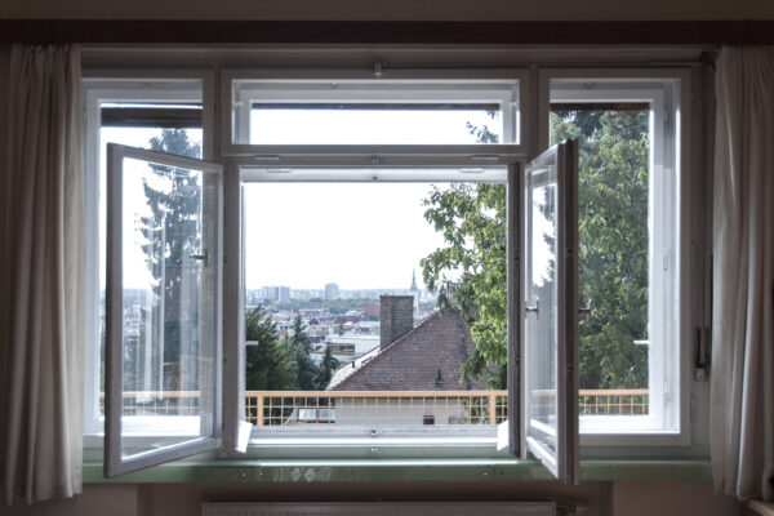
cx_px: 387
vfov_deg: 35.5
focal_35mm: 38
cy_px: 258
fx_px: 806
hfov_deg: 51.3
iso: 400
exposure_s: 1/200
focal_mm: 25
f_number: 4
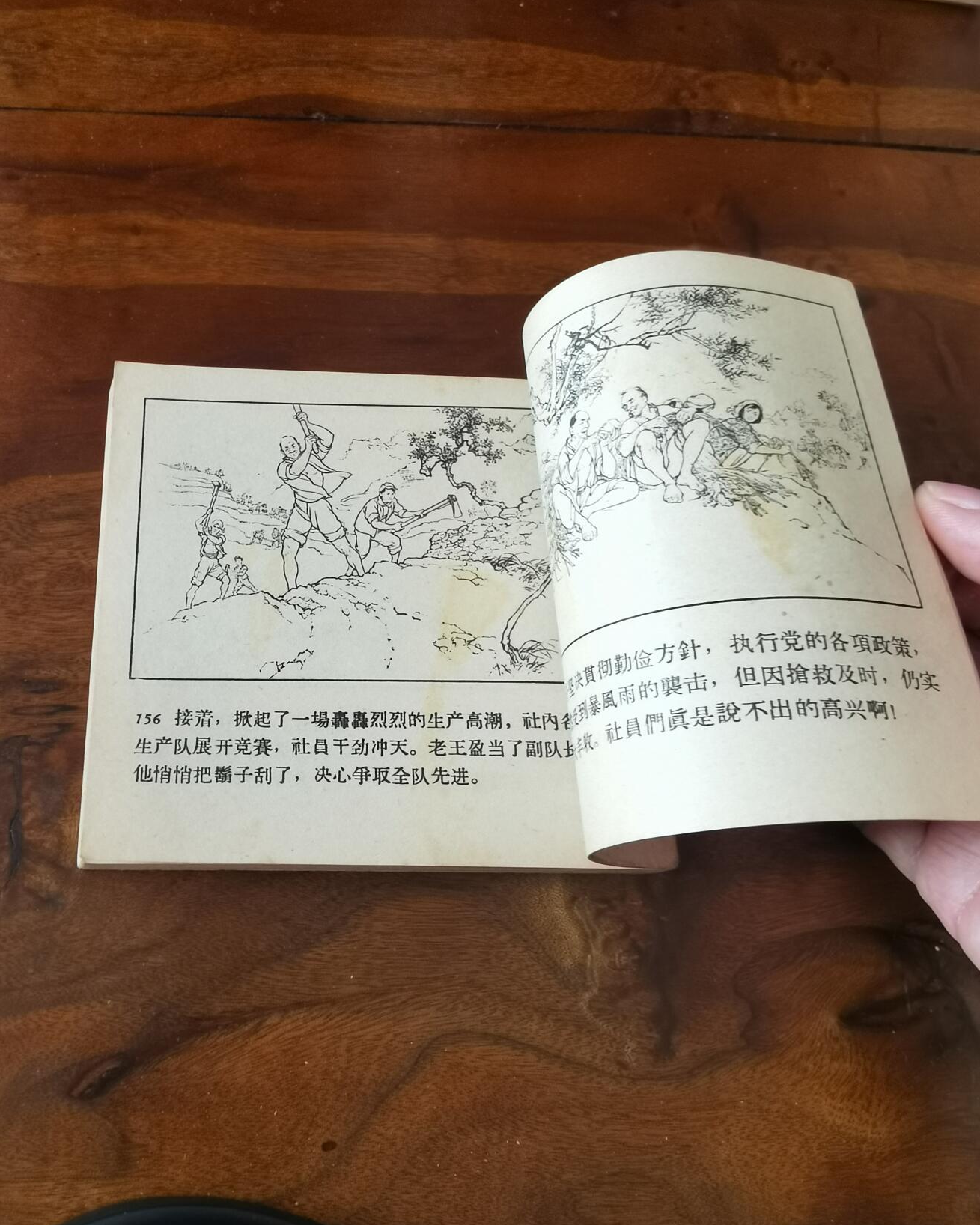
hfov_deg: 50.0
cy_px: 571
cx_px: 503
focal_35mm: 29
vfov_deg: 60.4
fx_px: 1051
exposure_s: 1/33.3
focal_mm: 2.26
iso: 125
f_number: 2.2
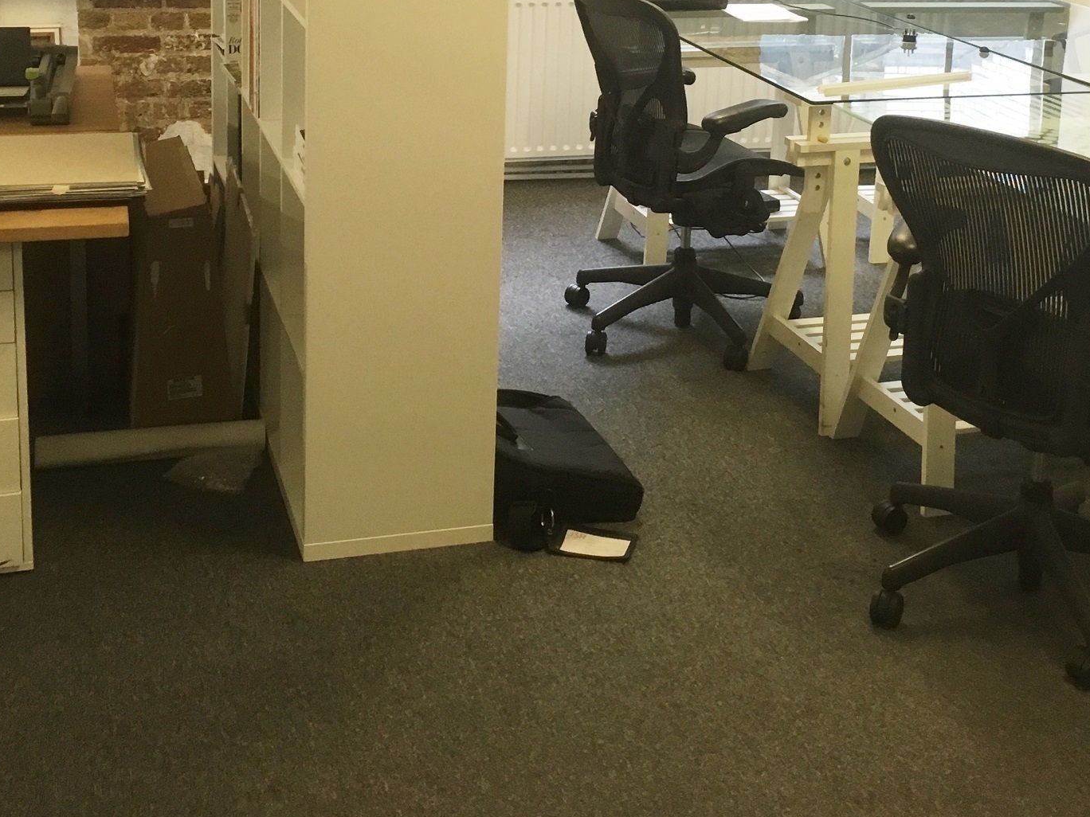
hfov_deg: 36.2
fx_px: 1669
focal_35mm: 53
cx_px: 555
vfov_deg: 26.6
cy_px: 78
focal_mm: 4.15
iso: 125
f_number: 2.2
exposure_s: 1/33
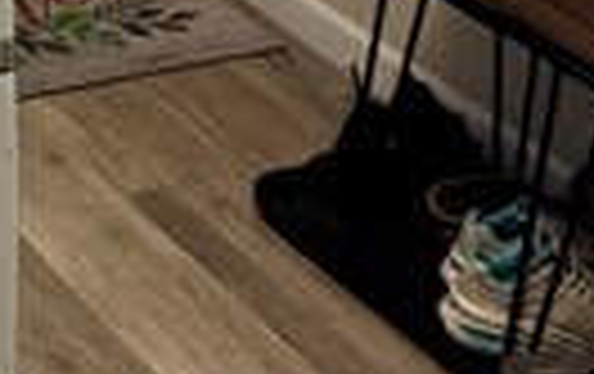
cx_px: -166
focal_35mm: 123
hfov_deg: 16.1
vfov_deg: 10.1
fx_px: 1995
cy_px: -284
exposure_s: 1/60
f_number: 1.78
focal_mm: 6.76
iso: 160
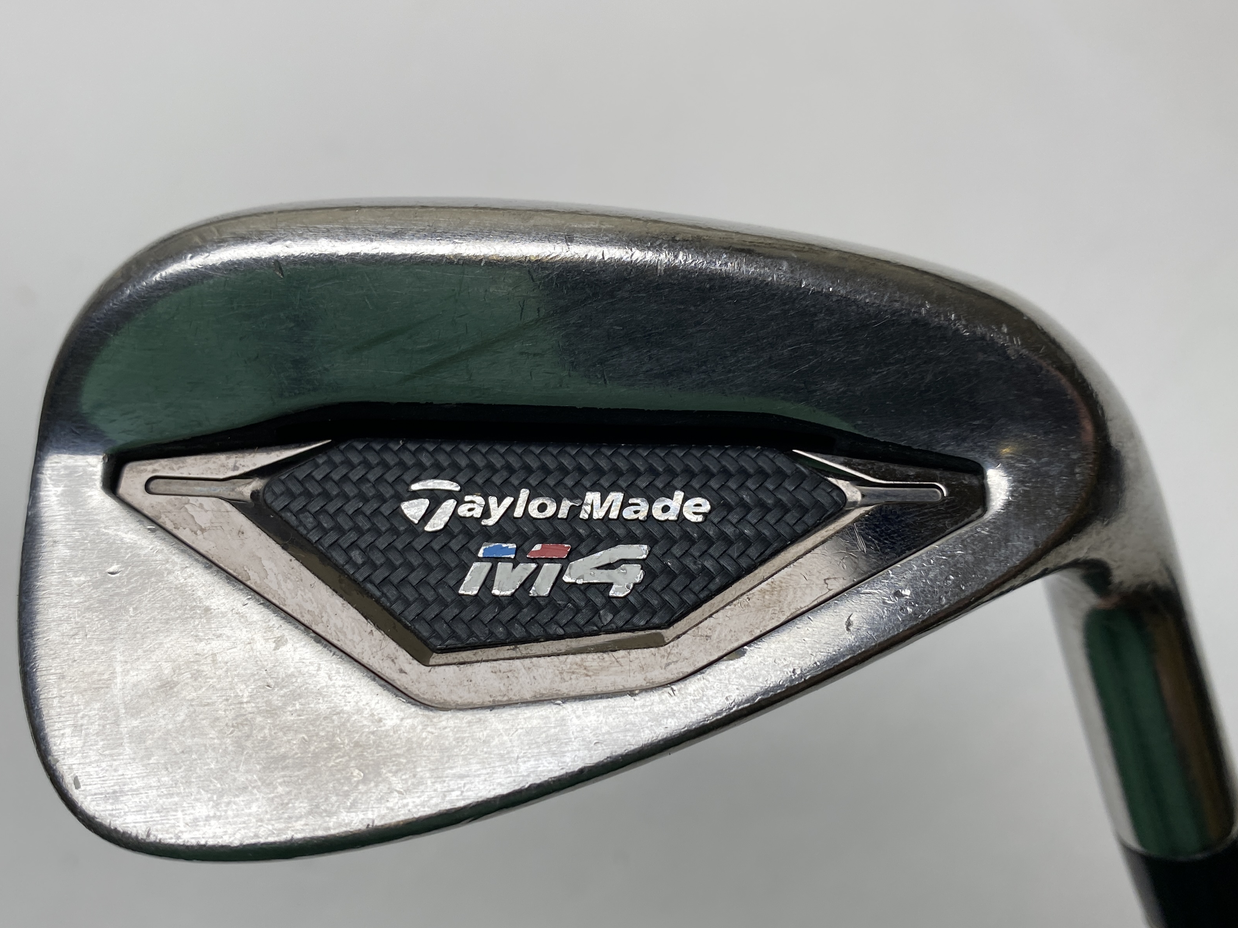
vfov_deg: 42.9
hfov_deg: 55.3
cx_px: 602
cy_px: 501
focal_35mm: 33
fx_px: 1180
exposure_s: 1/487
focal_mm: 4.25
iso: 32
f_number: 1.8
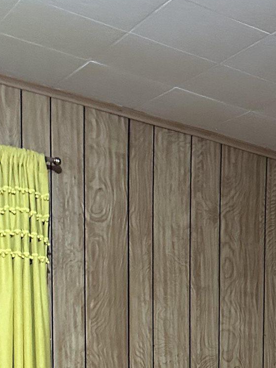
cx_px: 351
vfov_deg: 22.5
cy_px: 521
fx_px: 787
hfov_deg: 18.6
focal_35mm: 74
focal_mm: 6.86
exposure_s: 1/30
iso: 1000
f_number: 1.78
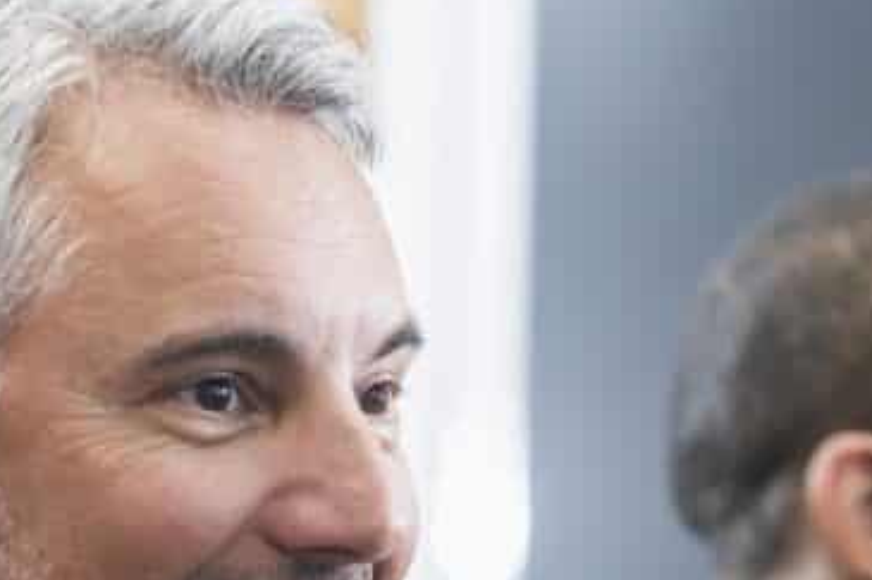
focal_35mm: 393
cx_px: 545
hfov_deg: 5.2
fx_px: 9515
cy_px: 653
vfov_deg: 3.5
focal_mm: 140
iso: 400
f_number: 4
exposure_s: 1/200
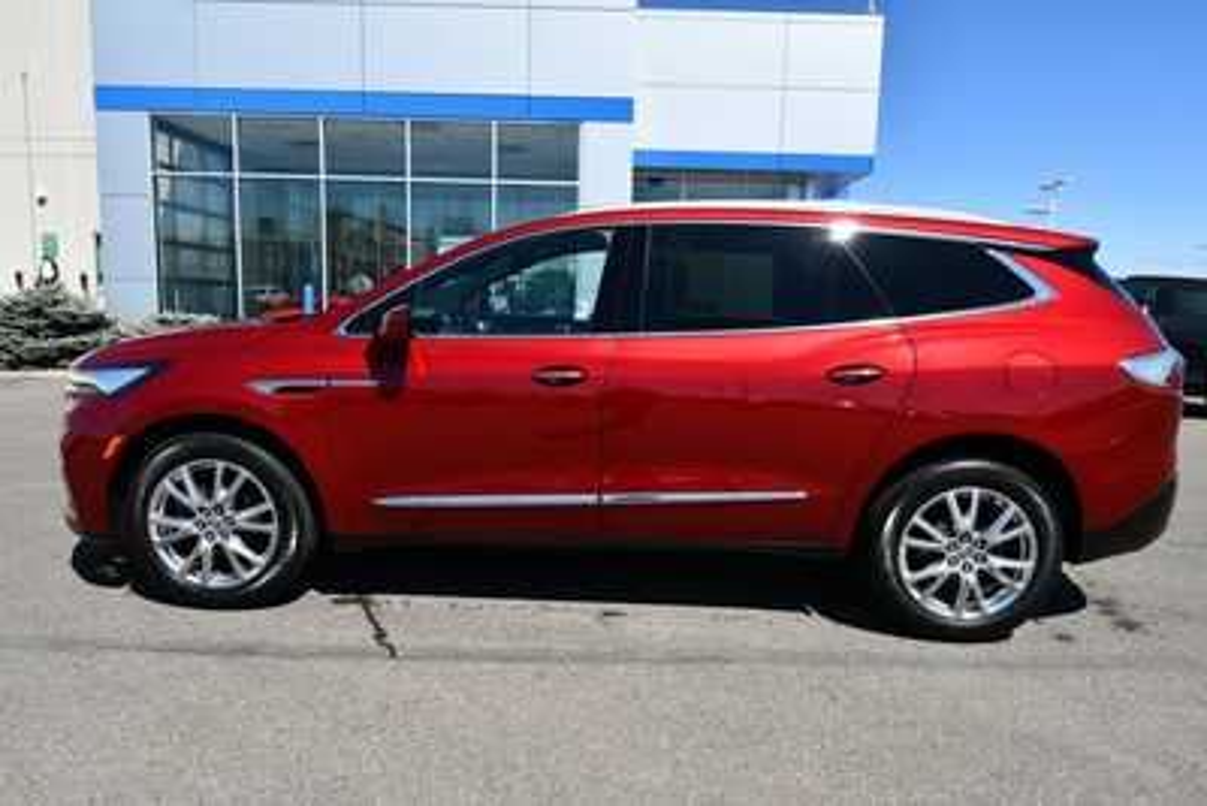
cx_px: 604
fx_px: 805
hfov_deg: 73.7
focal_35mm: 24
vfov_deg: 53.2
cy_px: 403
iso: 100
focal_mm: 16
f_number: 8
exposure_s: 1/320
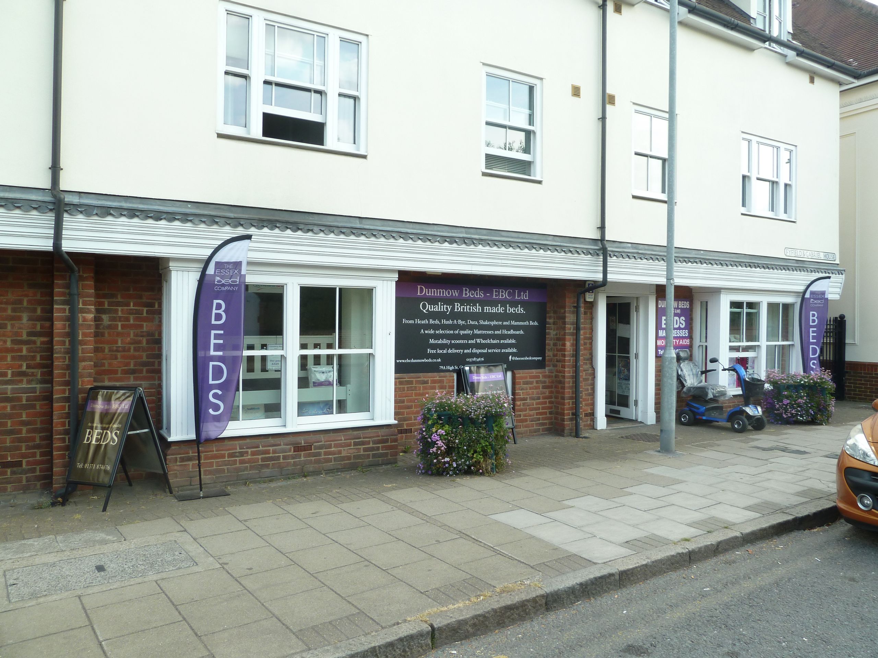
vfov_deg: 54.9
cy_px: 329
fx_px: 634
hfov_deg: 69.4
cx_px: 439
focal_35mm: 25
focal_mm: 4.1
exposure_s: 1/125
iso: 80
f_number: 4
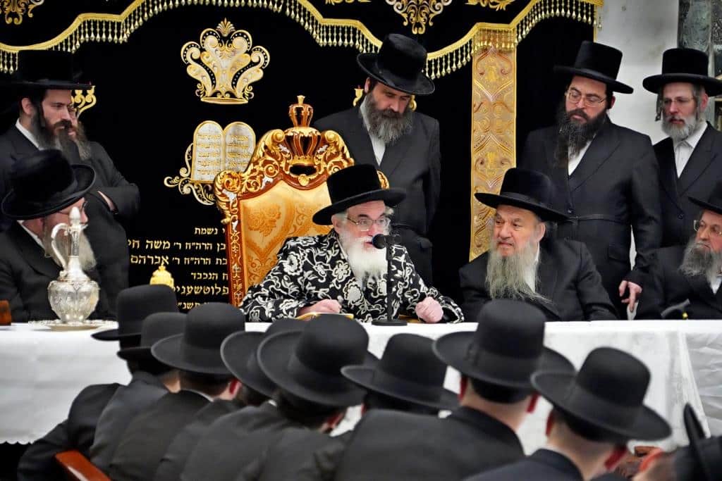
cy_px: 240
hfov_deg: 12.4
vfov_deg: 8.3
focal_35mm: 166
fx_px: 3329
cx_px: 361
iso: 12800
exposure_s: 1/400
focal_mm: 166
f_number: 6.3
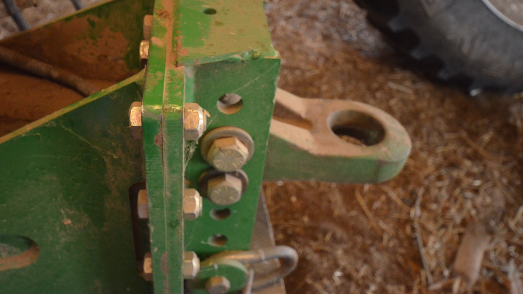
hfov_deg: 56.6
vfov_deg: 33.7
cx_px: 261
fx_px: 485
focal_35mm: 35
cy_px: 141
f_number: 4.5
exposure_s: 1/60
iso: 3200
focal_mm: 22
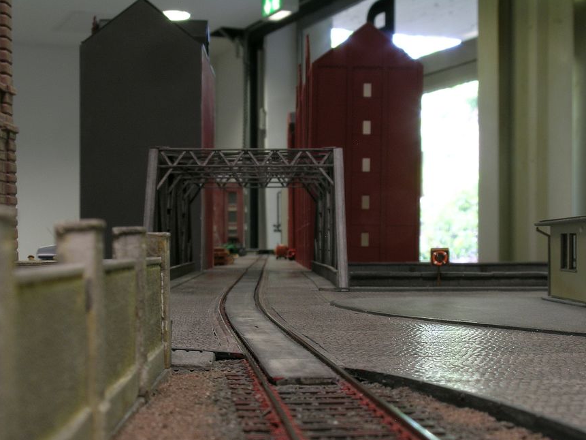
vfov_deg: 23.3
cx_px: 292
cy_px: 260
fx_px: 1067
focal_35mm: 63
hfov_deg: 30.7
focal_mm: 11.1
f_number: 7.9
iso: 50
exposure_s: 1/2.8
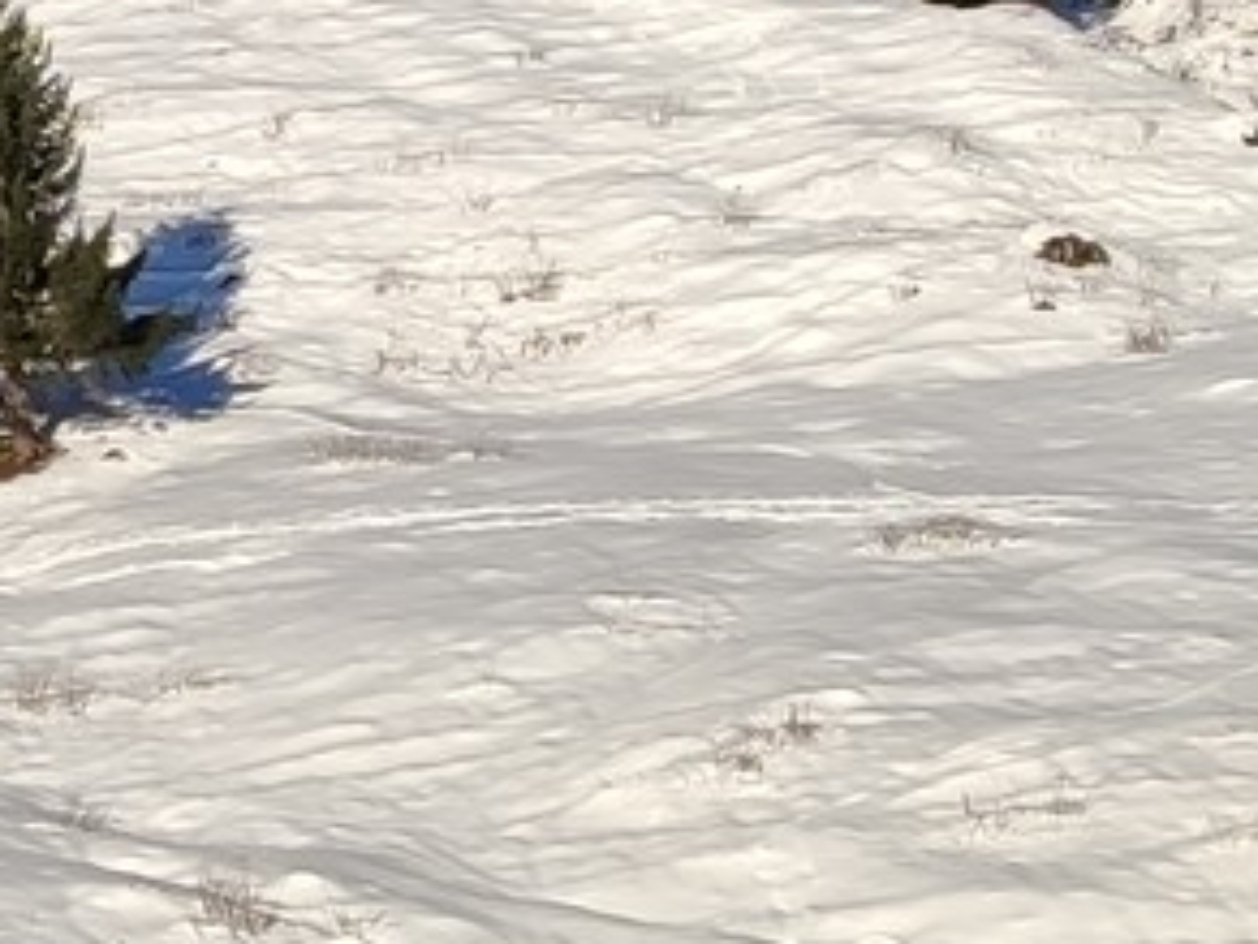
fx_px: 6905
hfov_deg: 10.0
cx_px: -791
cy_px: 427
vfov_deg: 7.8
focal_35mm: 190
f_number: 1.75
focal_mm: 4.75
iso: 112
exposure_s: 1/2339
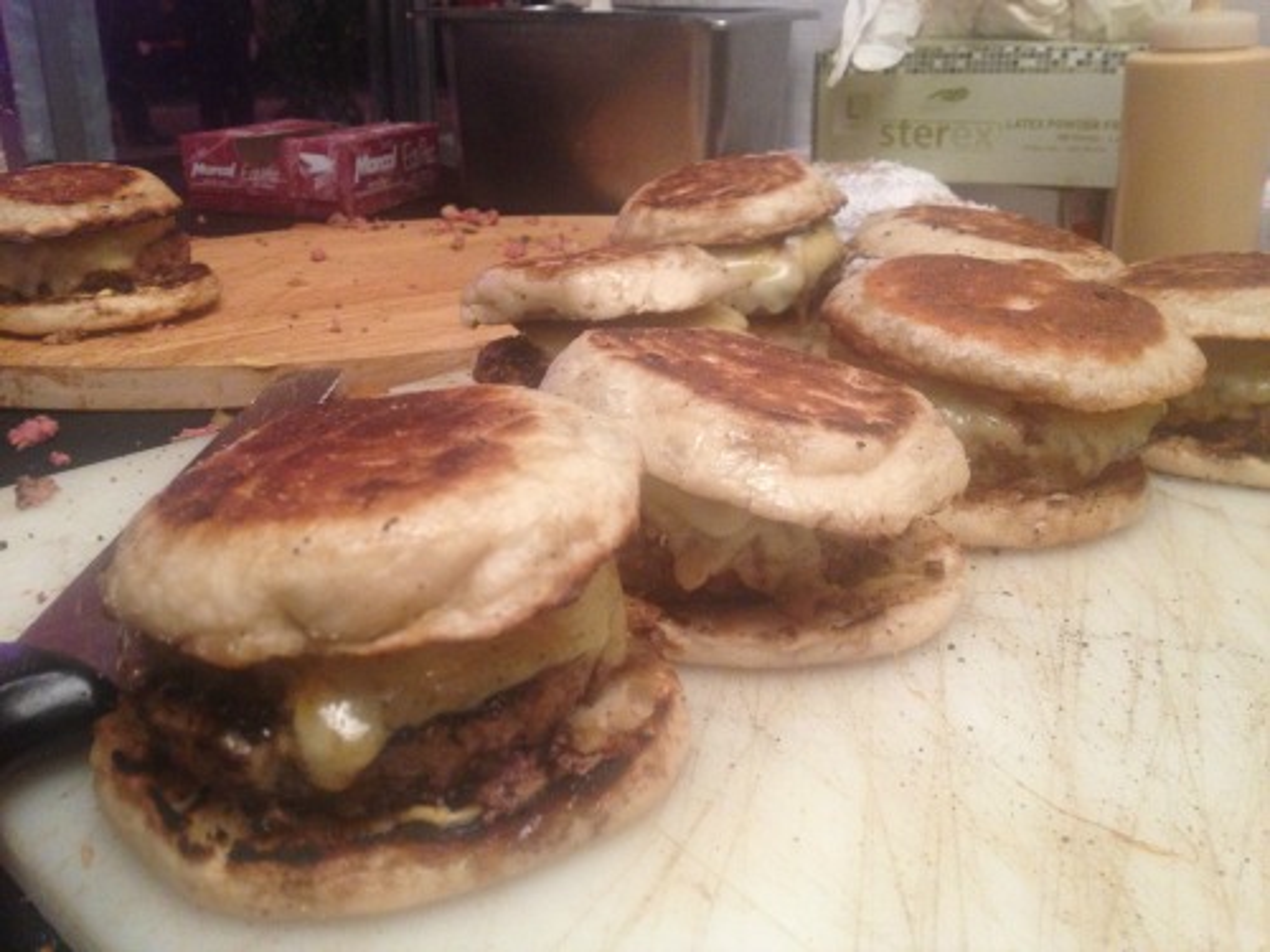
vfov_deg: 40.7
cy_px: 476
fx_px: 1284
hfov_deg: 52.6
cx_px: 635
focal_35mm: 35
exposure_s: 1/20
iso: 250
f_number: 2.4
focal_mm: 4.28
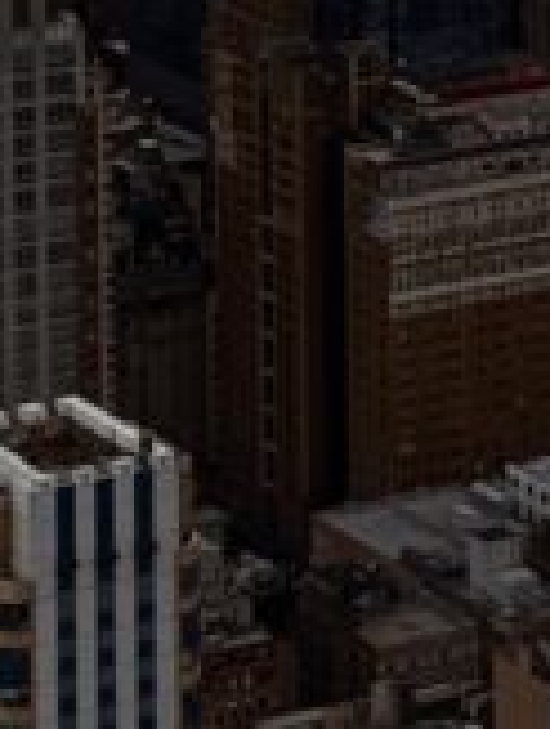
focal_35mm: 163
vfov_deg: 11.3
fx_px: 3440
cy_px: -586
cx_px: 130
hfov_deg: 9.1
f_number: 1.6
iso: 125
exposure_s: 1/235
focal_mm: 5.96
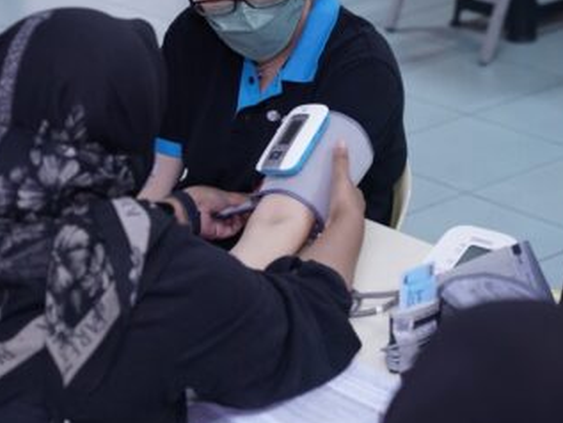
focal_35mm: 121
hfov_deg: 16.2
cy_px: 91
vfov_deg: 12.2
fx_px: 1973
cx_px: 181
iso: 4000
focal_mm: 66.7
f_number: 4
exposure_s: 1/80
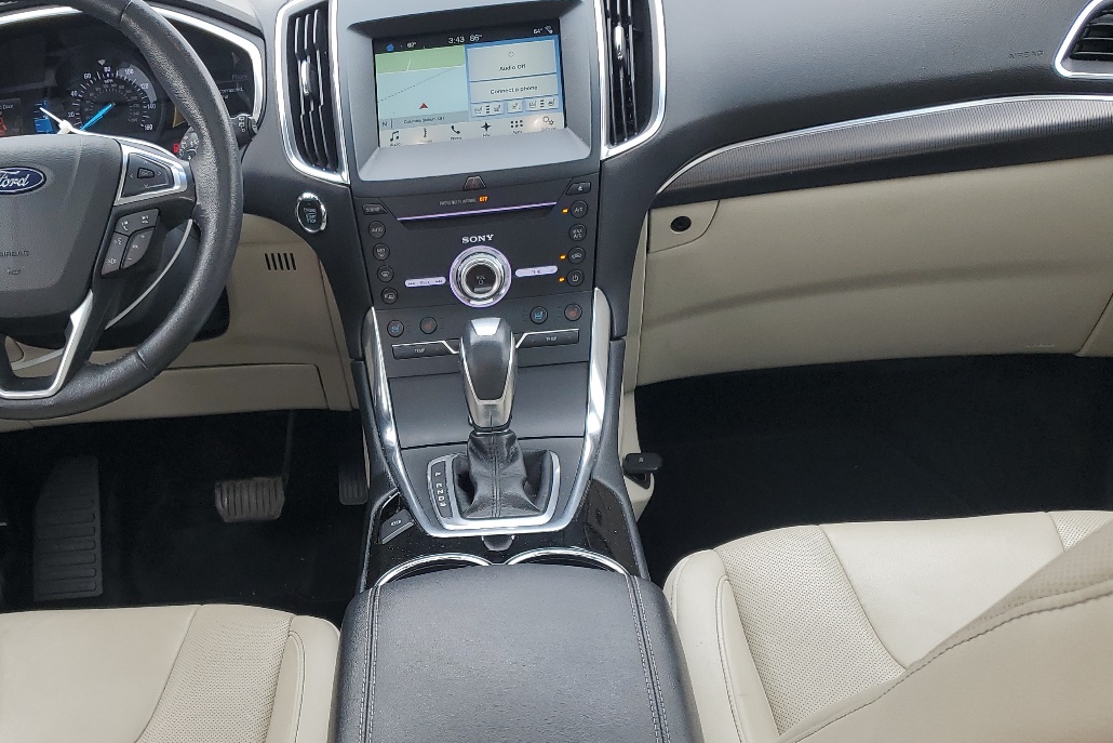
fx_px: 1299
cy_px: 515
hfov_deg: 45.6
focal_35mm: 42
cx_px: 363
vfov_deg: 31.6
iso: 50
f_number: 1.5
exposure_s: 1/263
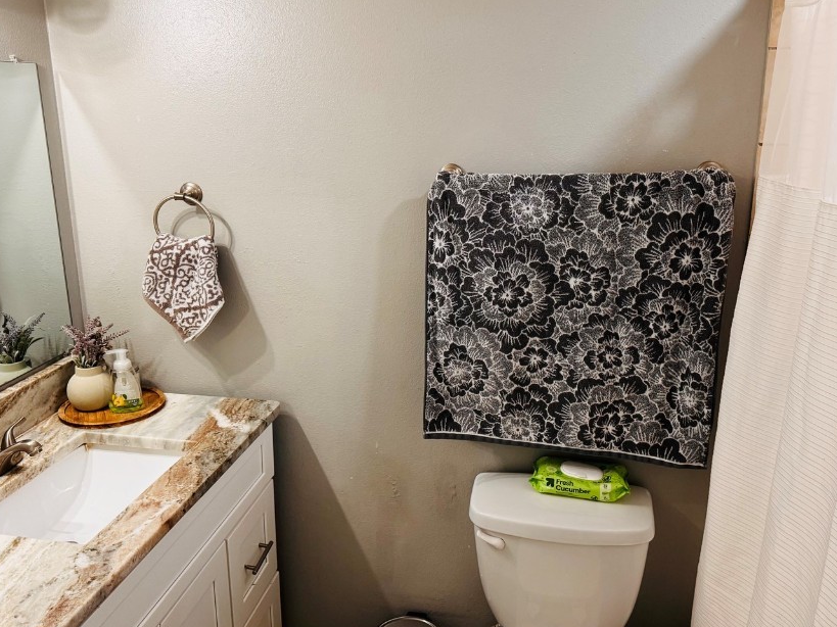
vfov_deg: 46.8
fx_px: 725
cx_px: 433
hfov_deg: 60.0
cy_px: 292
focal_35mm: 30
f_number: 1.78
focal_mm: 6.76
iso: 200
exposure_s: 1/120
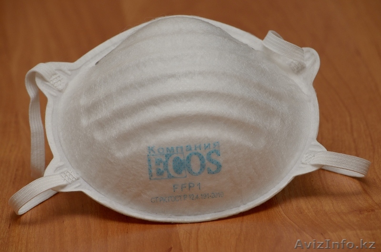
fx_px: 2376
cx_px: 190
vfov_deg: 6.1
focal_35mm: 225
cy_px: 126
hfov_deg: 9.2
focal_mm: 150
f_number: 10
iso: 400
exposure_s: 1/60
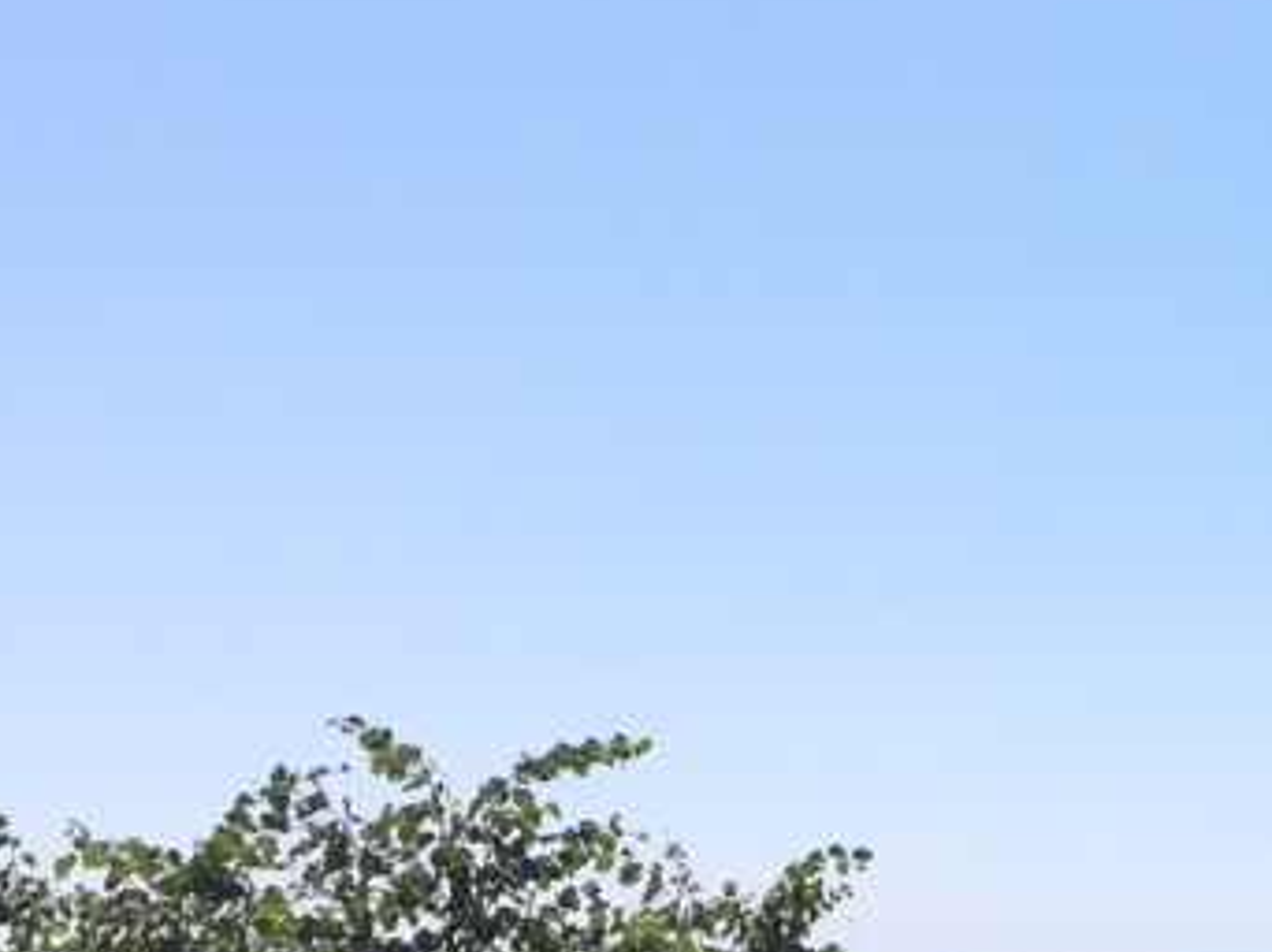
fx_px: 2681
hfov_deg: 25.3
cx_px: 1294
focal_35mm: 73
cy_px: 506
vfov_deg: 20.1
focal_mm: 3.83
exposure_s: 1/913
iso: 50
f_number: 2.2
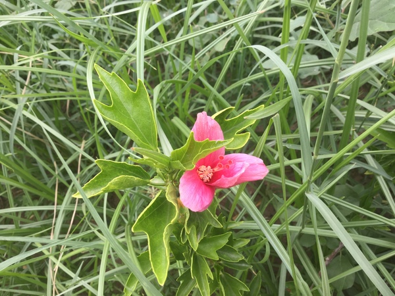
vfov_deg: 45.4
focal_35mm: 31
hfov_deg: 58.4
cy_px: 148
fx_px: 354
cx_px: 198
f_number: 2.4
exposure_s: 1/182
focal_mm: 3.3
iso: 25
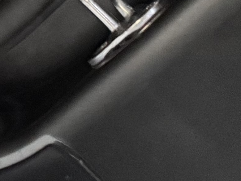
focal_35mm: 176
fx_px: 1225
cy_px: -382
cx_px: -467
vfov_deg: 7.4
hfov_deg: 9.2
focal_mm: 6.76
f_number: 1.78
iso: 1600
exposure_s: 1/30
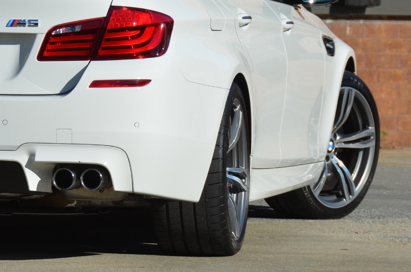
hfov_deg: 5.1
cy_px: 43
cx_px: 78
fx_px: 4568
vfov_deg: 3.4
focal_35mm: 401
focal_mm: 130
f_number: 7.1
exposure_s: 1/2000
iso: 400
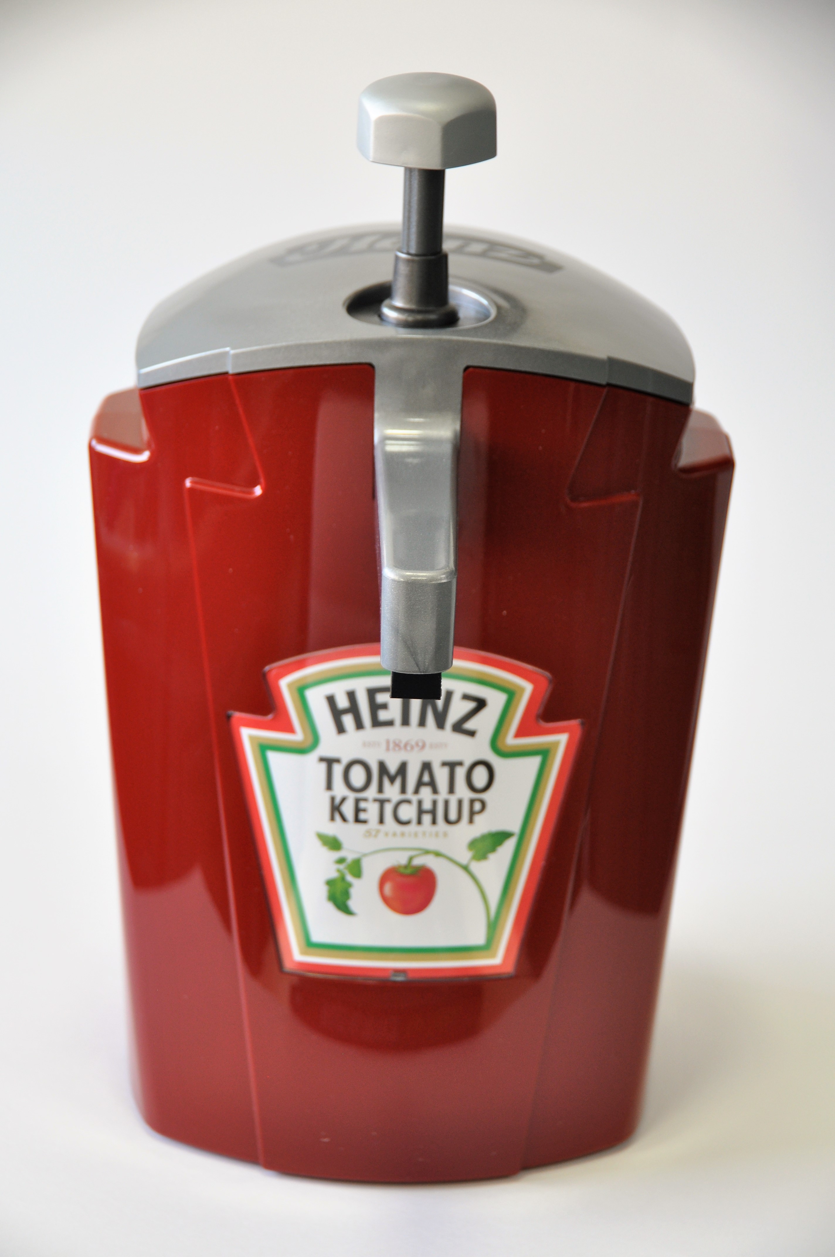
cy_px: 628
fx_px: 2878
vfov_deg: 24.6
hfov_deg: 16.5
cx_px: 418
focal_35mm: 82
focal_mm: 55
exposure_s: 1/60
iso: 400
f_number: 4.8
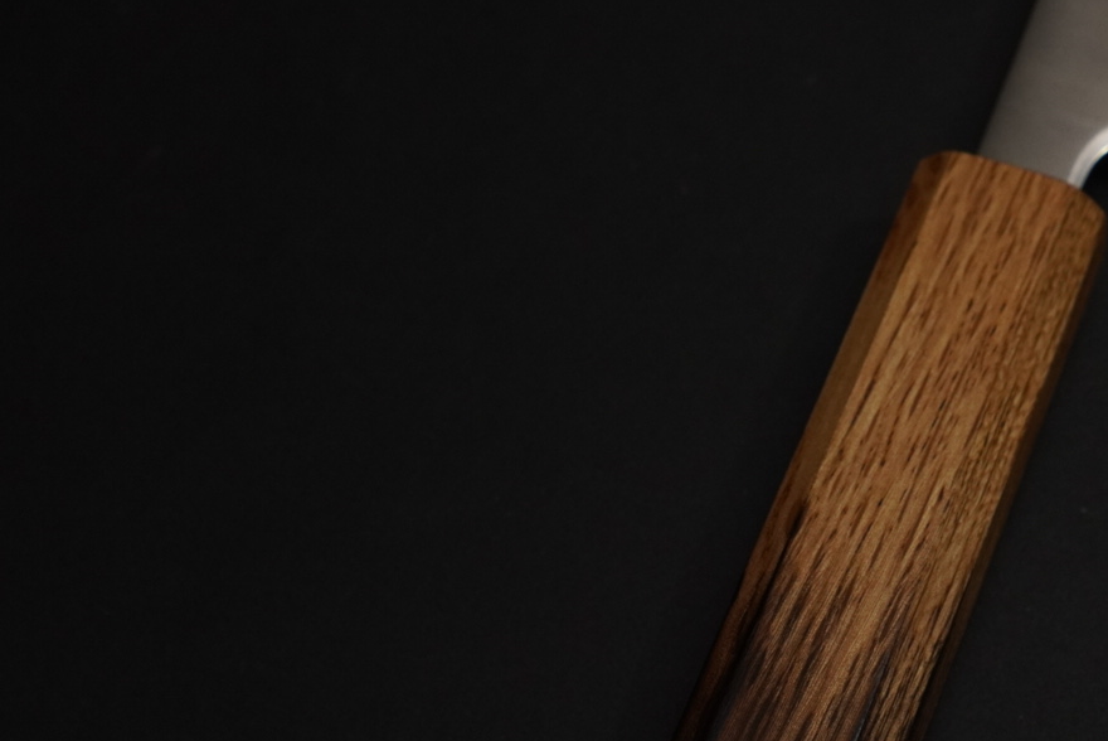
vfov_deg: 13.3
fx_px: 3147
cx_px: 715
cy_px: 624
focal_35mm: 102
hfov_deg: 19.9
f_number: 5
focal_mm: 37.1
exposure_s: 1/160
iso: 1000
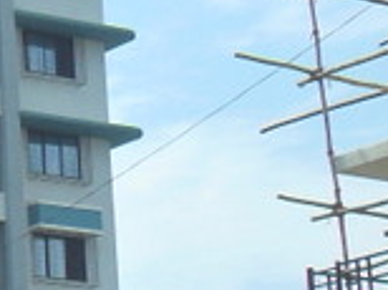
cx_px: -552
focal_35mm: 188
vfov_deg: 7.8
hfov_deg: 9.4
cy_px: 337
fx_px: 2104
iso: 100
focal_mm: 6.6
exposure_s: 1/1000
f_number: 4
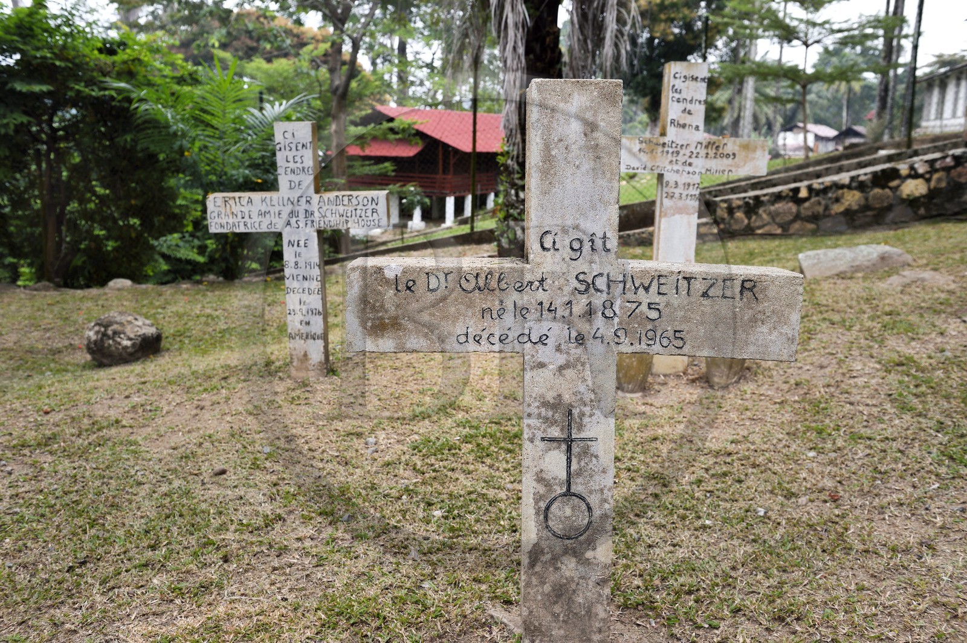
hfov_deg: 54.5
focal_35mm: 35
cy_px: 322
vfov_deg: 37.8
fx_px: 939
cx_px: 484
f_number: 7.1
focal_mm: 35
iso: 640
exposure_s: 1/100
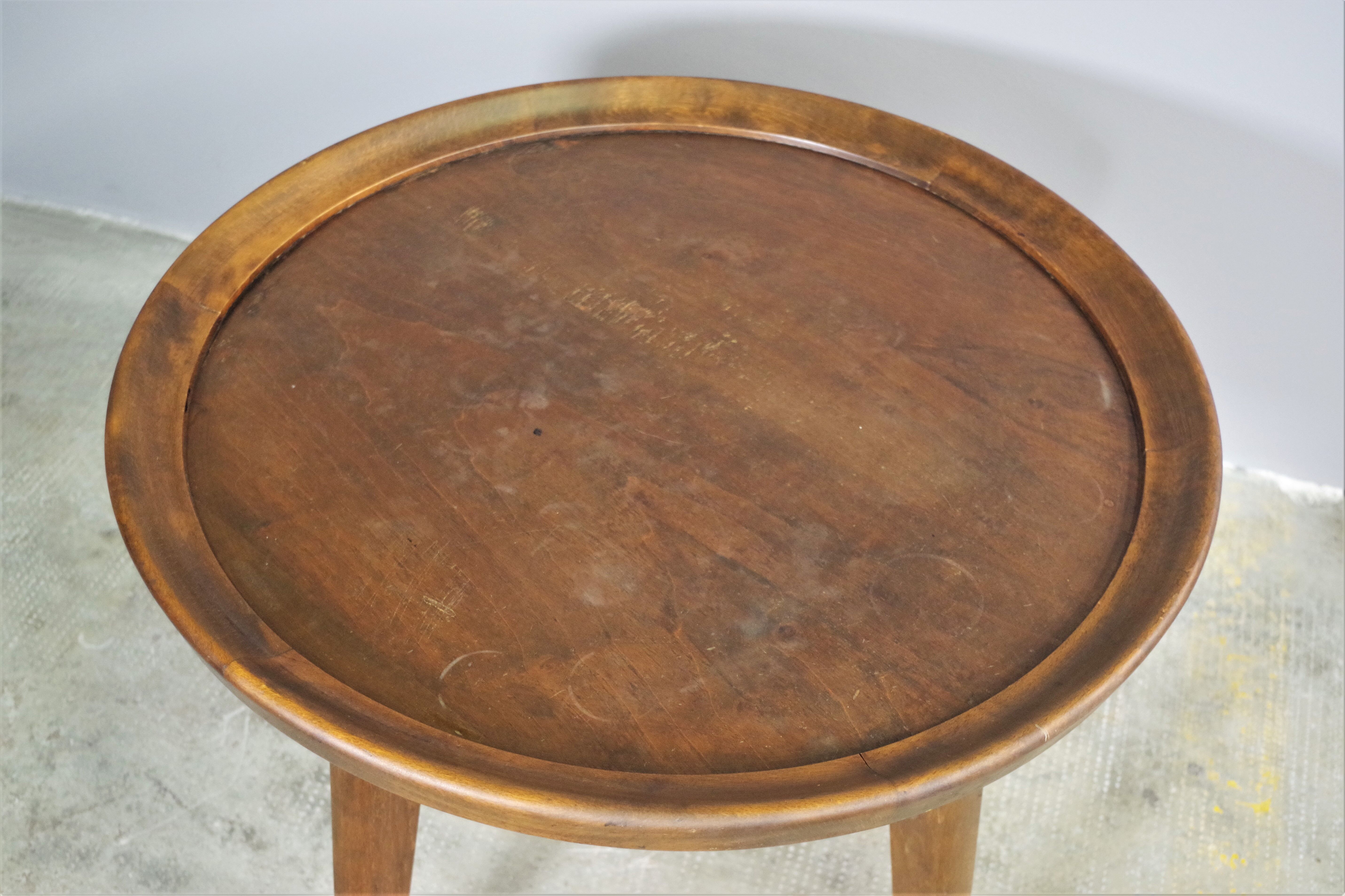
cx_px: 672
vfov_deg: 34.2
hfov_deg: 49.6
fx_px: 1457
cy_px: 448
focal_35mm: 39
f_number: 4
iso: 1600
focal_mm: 26.25
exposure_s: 1/60
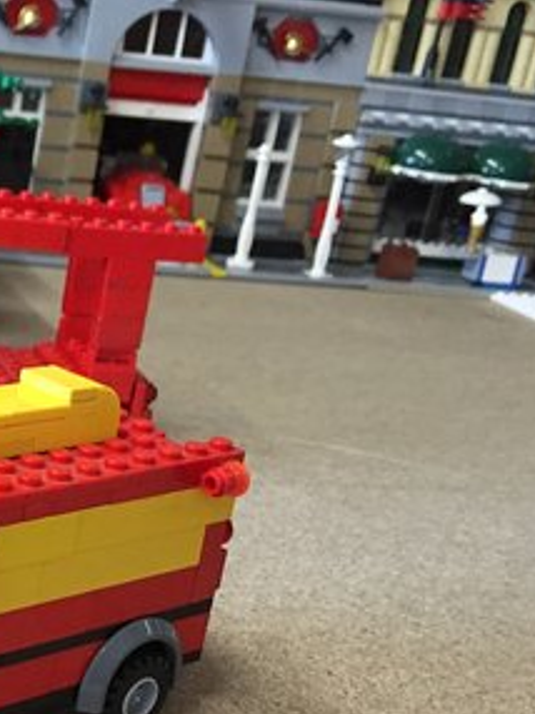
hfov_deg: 21.0
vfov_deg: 29.0
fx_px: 1341
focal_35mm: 65
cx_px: -115
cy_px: 597
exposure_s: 1/30
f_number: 2.2
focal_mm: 4.15
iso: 160
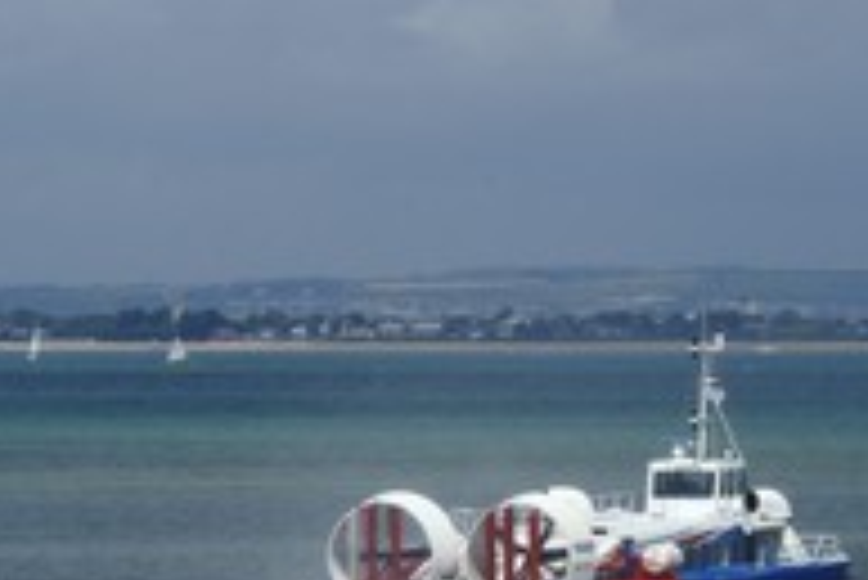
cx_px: 414
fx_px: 7600
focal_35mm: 315
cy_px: 517
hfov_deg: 6.5
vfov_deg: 4.4
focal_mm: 145
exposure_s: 1/400
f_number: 14
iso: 200
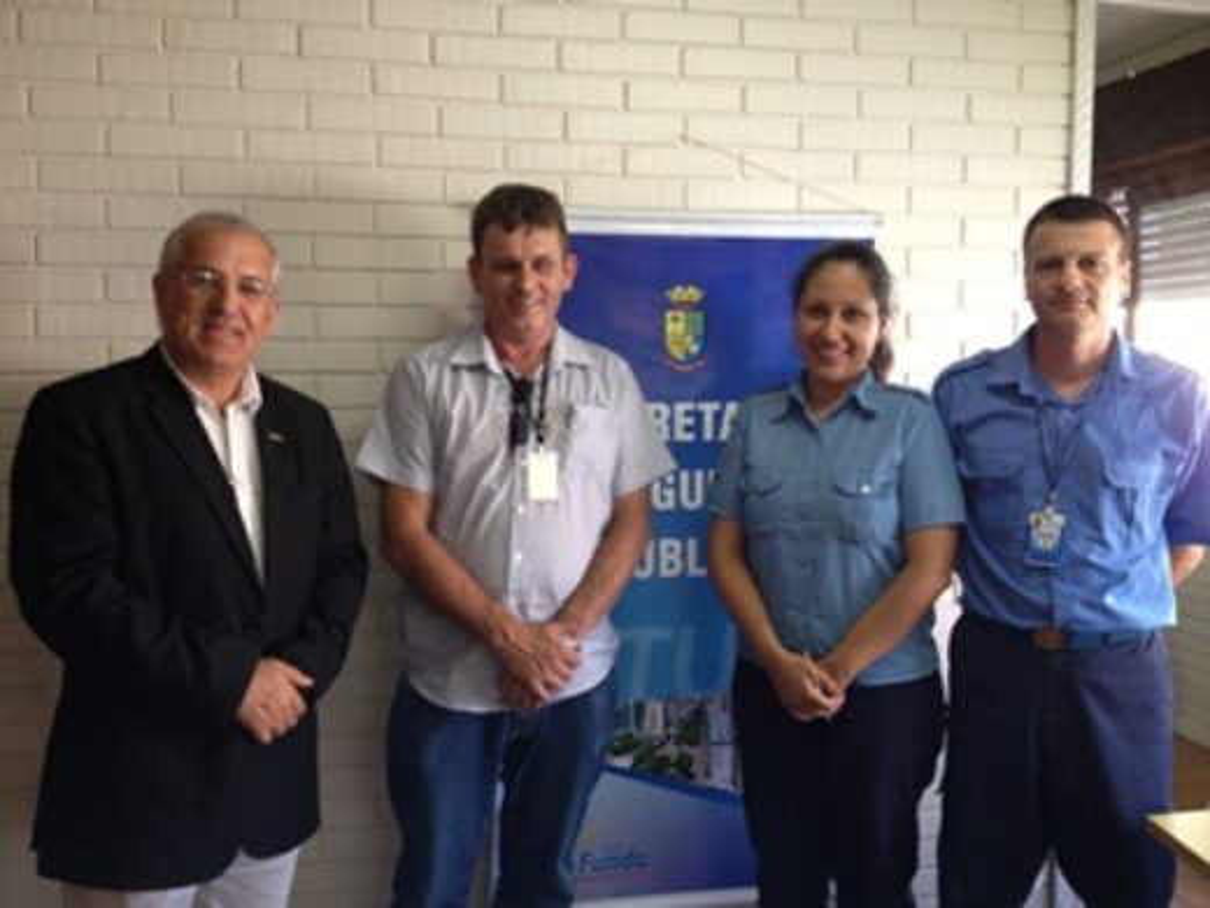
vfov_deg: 40.7
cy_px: 454
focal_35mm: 35
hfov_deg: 52.6
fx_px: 1223
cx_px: 605
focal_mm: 4.28
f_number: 2.4
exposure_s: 1/20
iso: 64
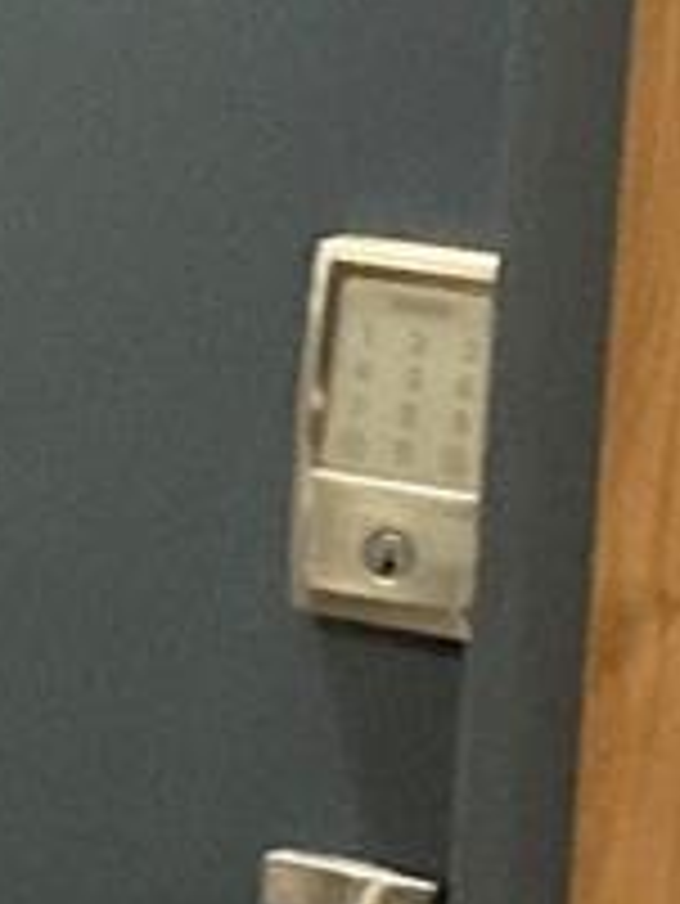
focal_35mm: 214
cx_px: 77
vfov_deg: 9.2
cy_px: 193
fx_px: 5599
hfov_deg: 6.9
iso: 320
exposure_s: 1/60
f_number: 1.8
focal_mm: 3.99
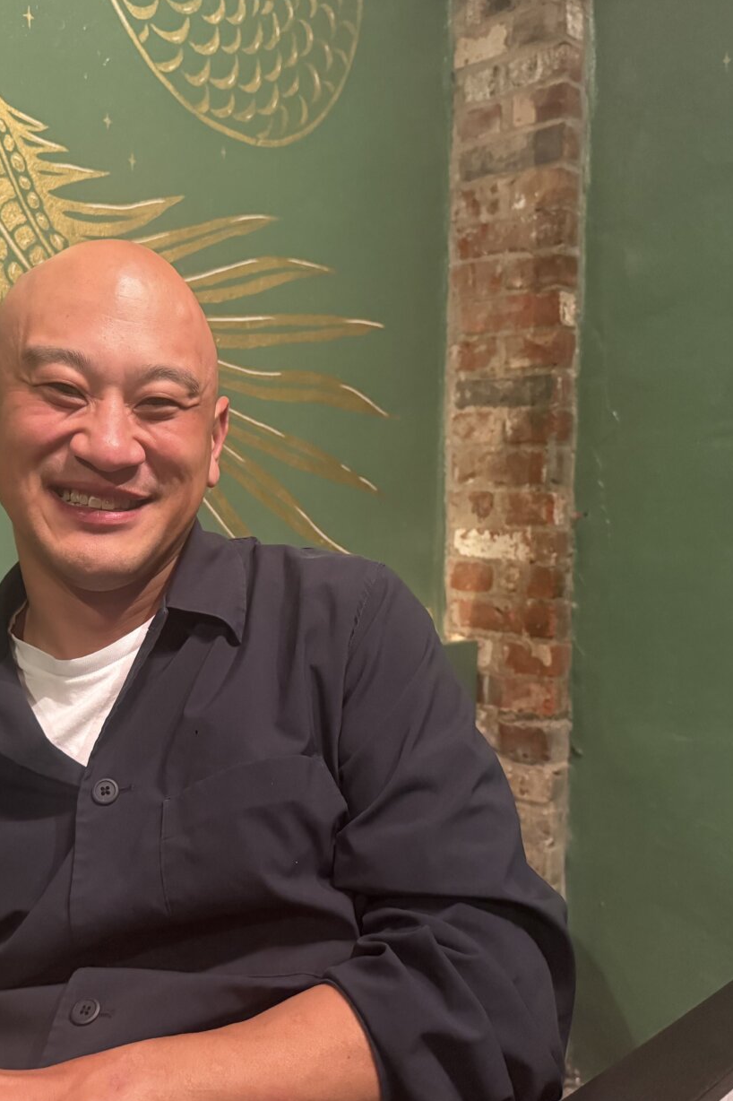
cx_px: 303
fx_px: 1039
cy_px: 553
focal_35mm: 34
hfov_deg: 38.7
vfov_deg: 55.8
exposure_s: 1/40
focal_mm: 6.76
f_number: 1.78
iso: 1000
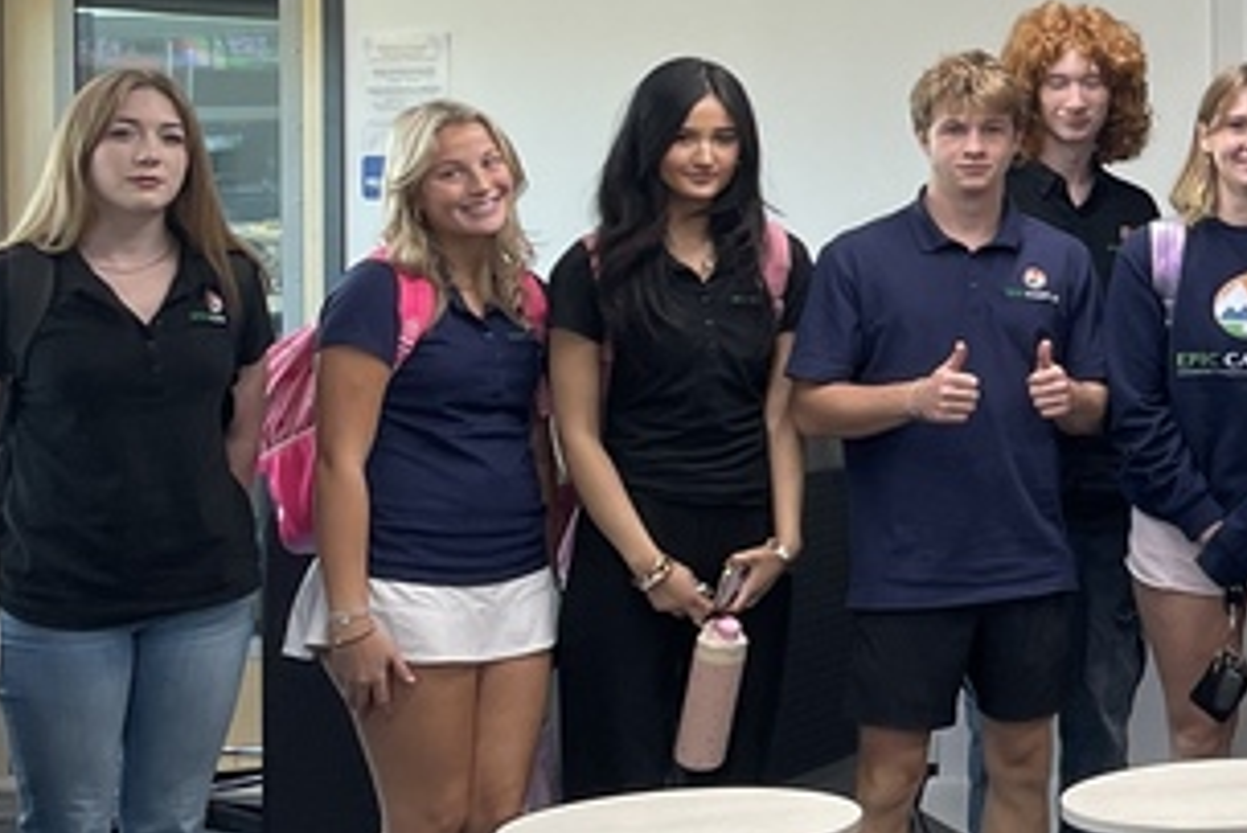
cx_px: 1706
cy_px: 222
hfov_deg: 20.1
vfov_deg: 15.0
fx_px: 3153
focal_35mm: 91
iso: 100
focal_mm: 4.2
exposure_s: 1/100
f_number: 1.6
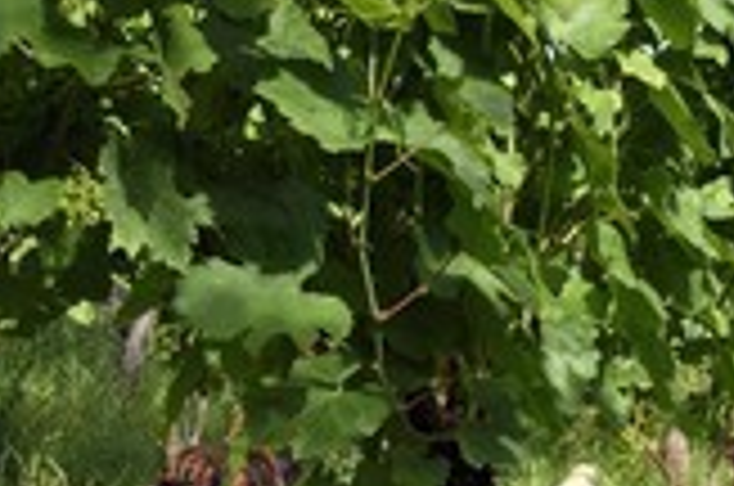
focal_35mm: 62
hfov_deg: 28.4
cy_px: 194
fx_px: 1262
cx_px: 869
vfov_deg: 21.8
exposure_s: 1/200
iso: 640
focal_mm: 24
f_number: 16
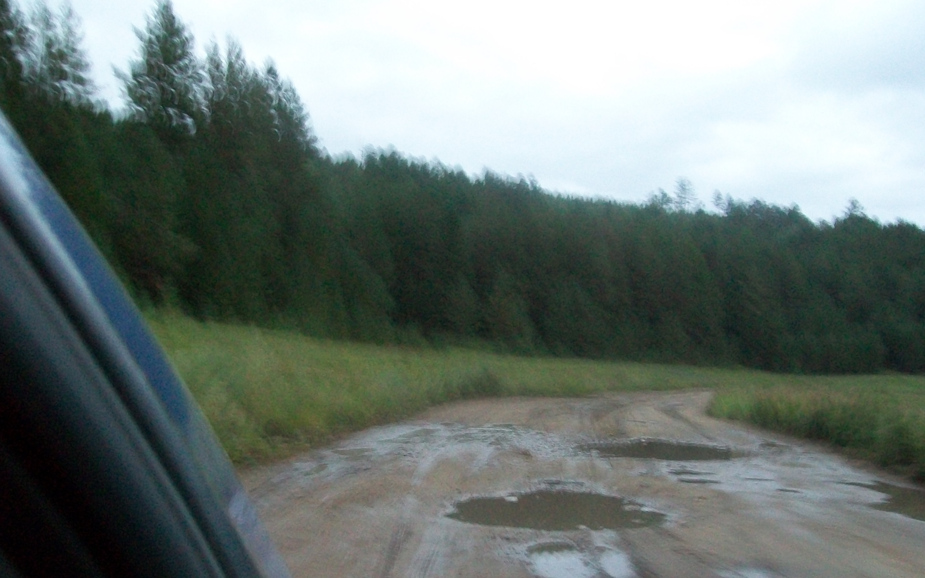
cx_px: 456
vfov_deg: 30.5
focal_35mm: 42
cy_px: 349
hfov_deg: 47.2
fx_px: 1059
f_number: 2.7
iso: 200
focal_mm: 6
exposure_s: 1/8
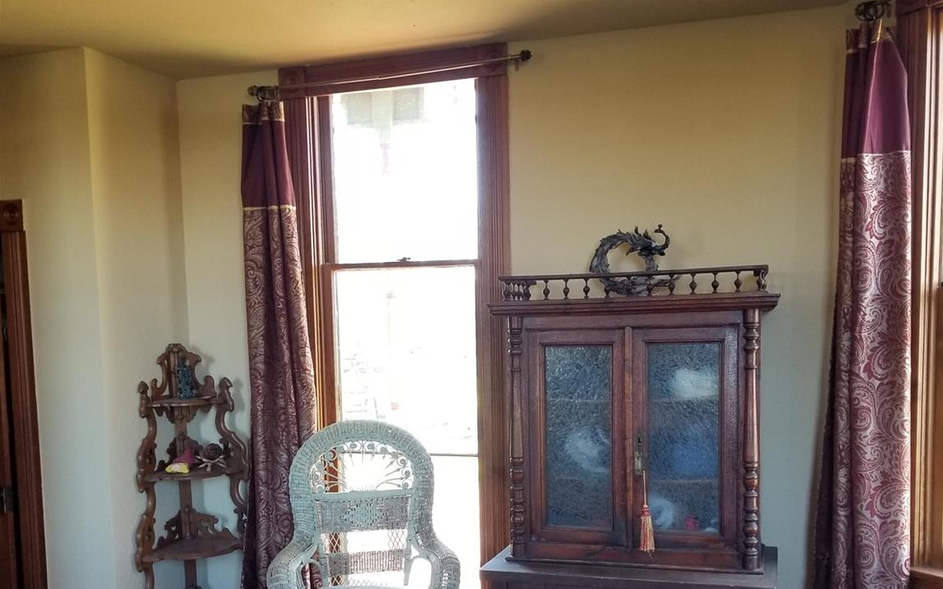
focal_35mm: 37
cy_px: 400
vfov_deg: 34.1
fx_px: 951
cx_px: 474
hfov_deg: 52.7
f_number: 1.7
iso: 80
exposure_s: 1/50
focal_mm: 4.3
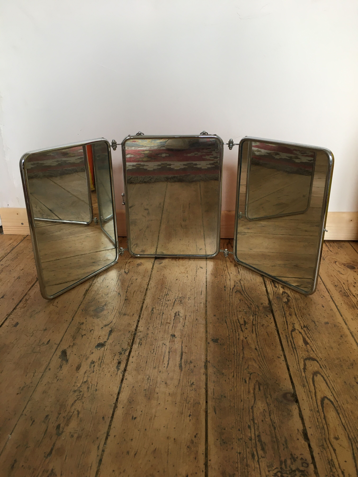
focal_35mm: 29
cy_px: 238
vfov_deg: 61.7
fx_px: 400
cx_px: 179
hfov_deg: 48.2
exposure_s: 1/33
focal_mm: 4.15
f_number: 2.2
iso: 64
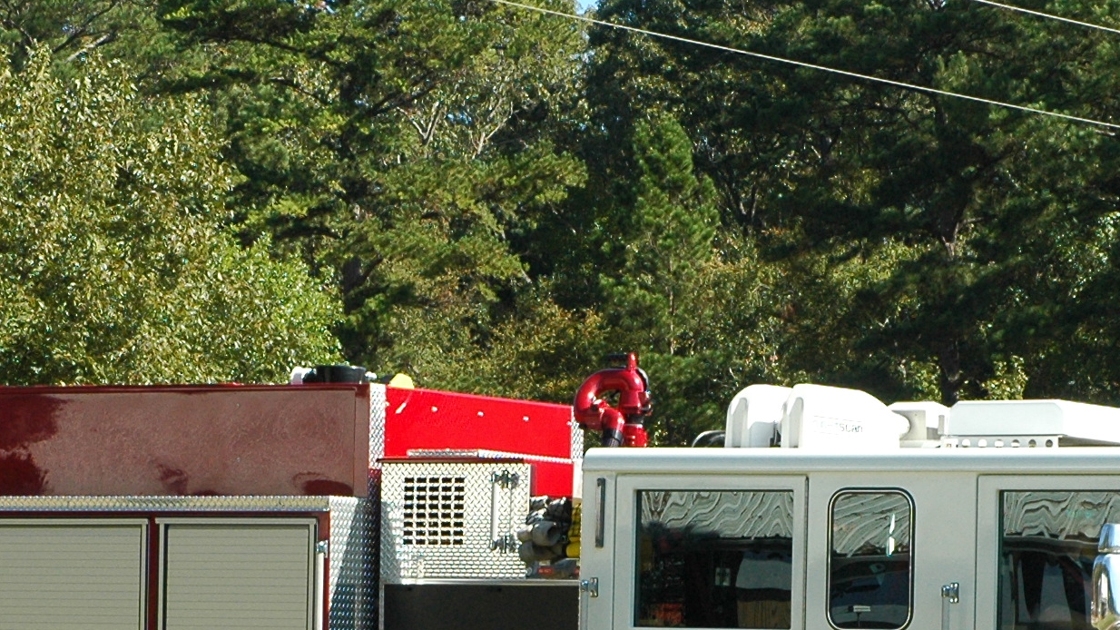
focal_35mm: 176
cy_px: 614
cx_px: 662
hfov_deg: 12.2
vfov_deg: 6.9
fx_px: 5227
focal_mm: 46
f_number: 11
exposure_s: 1/320
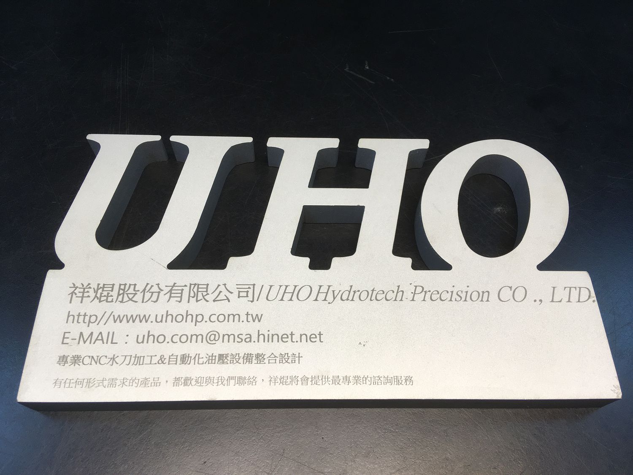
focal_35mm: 29
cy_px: 238
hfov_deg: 61.7
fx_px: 530
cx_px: 316
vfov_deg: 48.2
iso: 40
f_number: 2.2
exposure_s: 1/120
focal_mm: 4.15
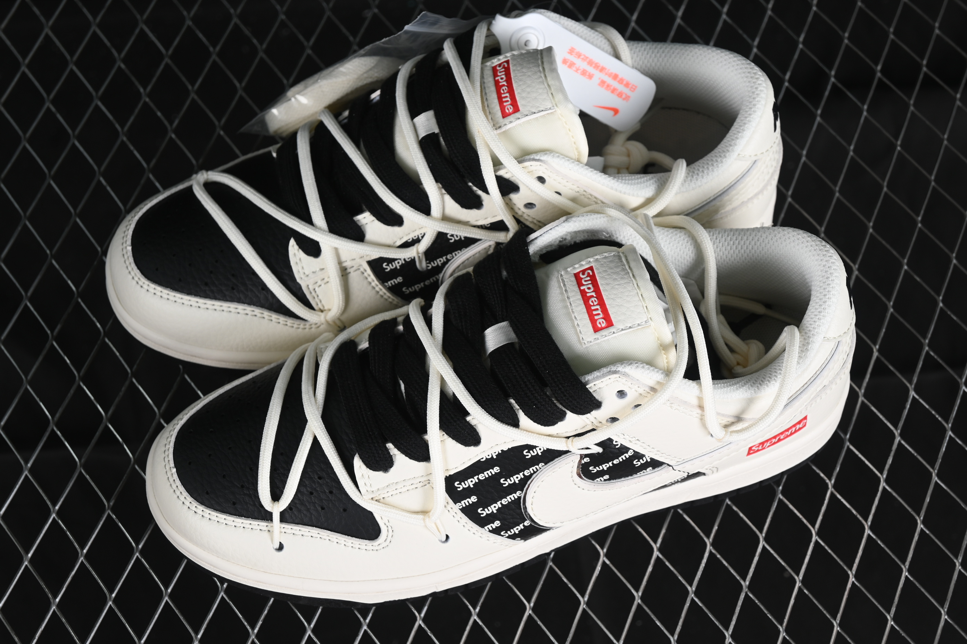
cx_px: 484
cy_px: 322
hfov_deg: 27.0
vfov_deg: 18.2
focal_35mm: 75
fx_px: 2014
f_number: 7.1
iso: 160
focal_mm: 50
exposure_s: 1/80
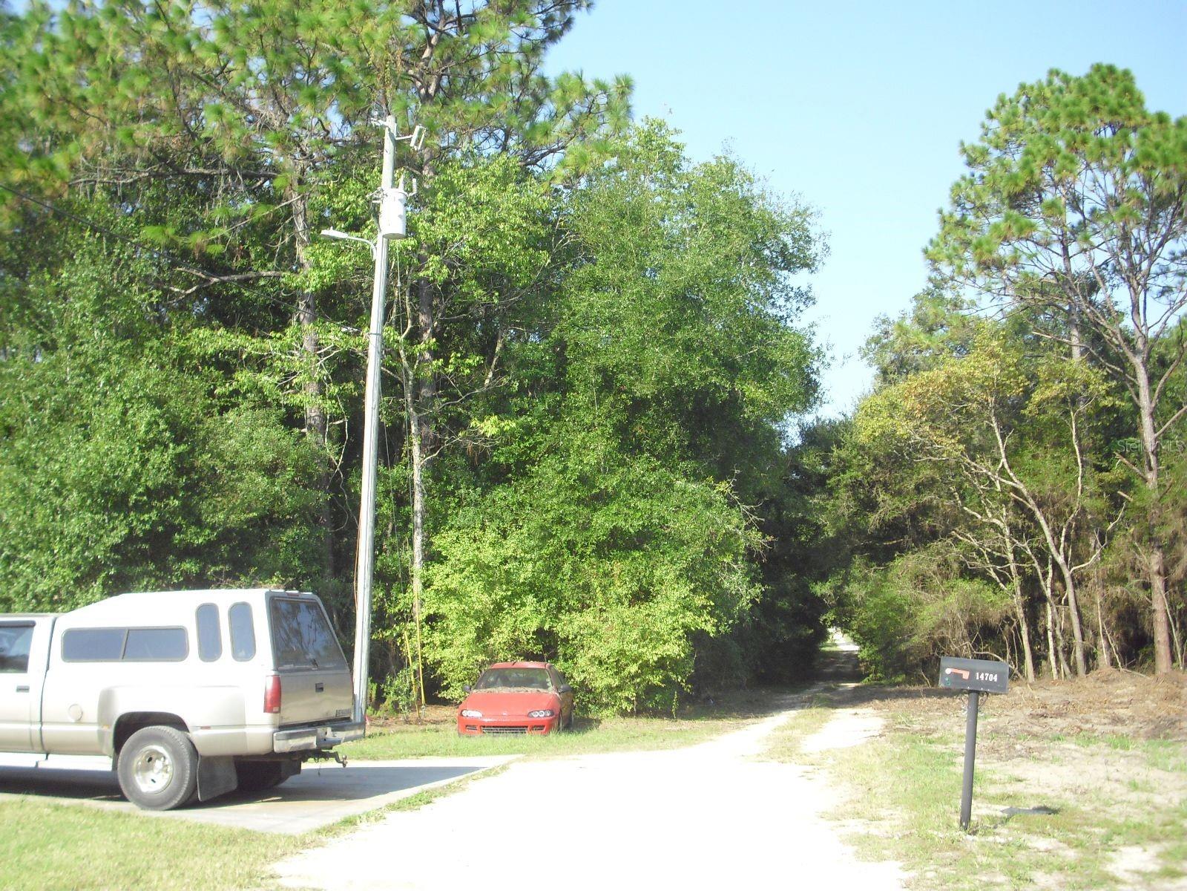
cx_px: 594
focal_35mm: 38
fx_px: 1303
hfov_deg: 49.0
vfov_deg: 37.7
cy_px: 446
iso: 100
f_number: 8
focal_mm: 6.2
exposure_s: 1/80
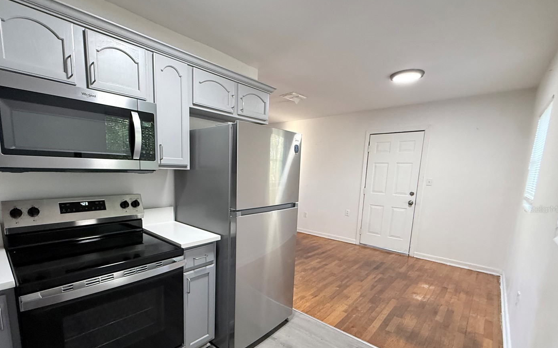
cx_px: 247
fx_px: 259
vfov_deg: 67.3
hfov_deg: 94.0
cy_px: 209
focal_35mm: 17
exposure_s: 1/60
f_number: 2.2
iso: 320
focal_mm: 2.22
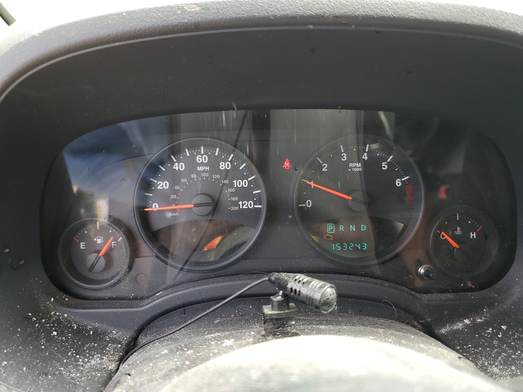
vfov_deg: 53.1
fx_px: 393
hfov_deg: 67.3
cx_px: 262
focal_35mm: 26
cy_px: 196
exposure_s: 1/125
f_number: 1.5
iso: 50
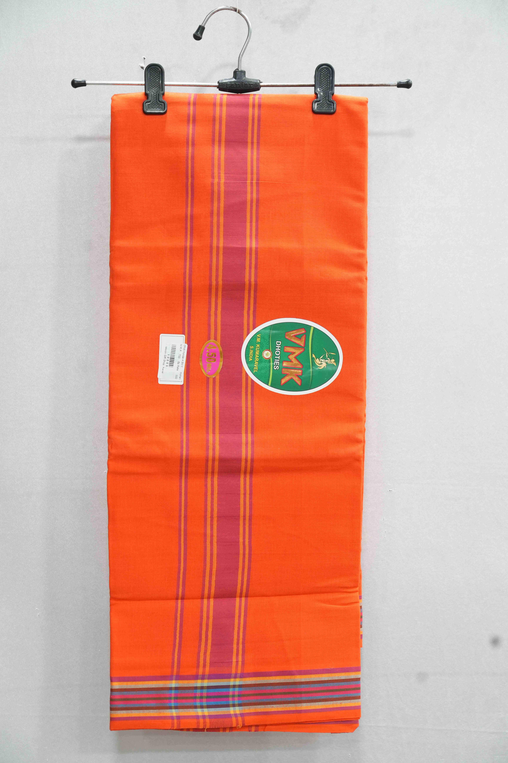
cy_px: 382
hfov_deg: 18.7
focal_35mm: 73
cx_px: 254
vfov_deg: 27.7
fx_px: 1545
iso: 2000
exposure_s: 1/60
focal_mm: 73
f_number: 5.6
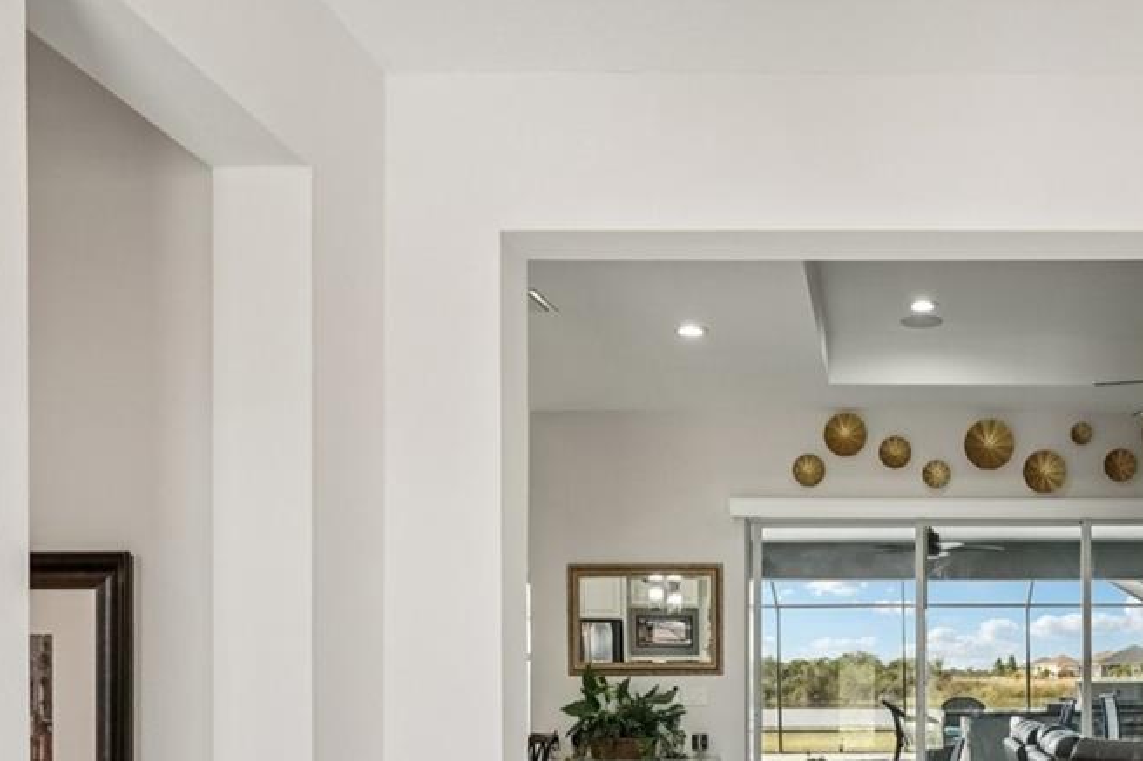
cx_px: 911
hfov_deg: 47.0
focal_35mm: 39
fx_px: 1238
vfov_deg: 32.7
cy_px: 660
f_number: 8
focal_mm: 16
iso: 400
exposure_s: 1/80
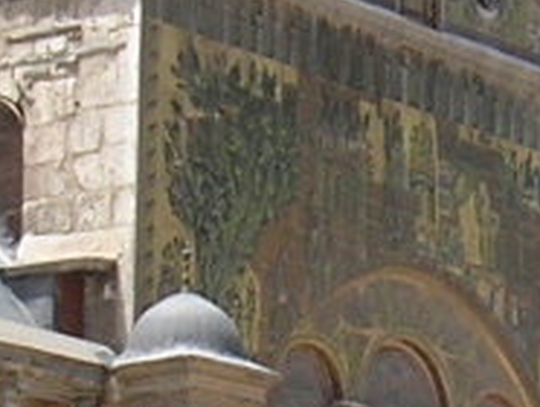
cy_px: 427
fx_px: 3265
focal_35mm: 209
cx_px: 473
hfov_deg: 9.4
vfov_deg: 7.1
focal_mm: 5.8
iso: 100
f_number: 5.6
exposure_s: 1/238
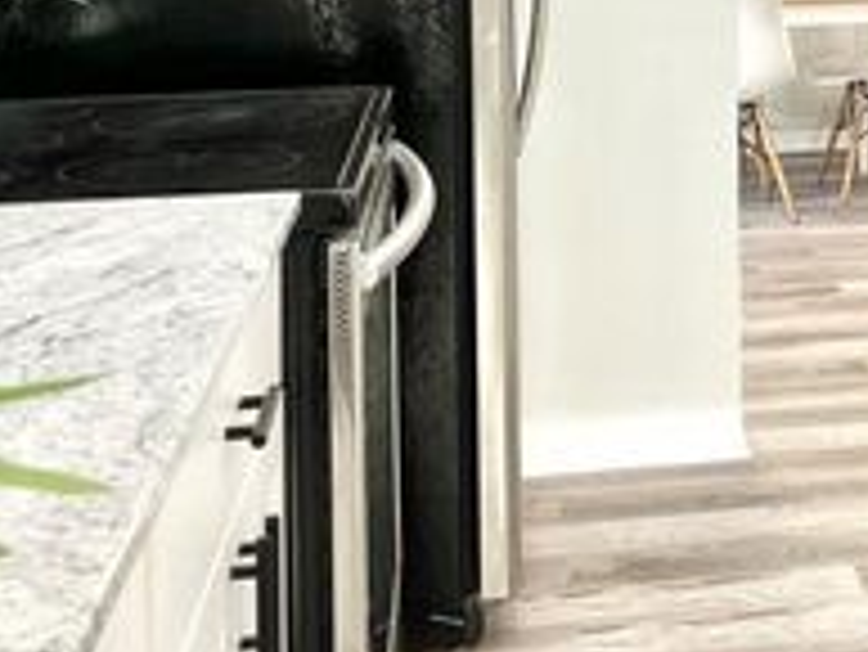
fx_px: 2007
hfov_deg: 23.3
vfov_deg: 17.6
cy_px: -137
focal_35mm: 80
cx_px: 895
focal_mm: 5.7
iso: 80
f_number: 1.5
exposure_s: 1/60
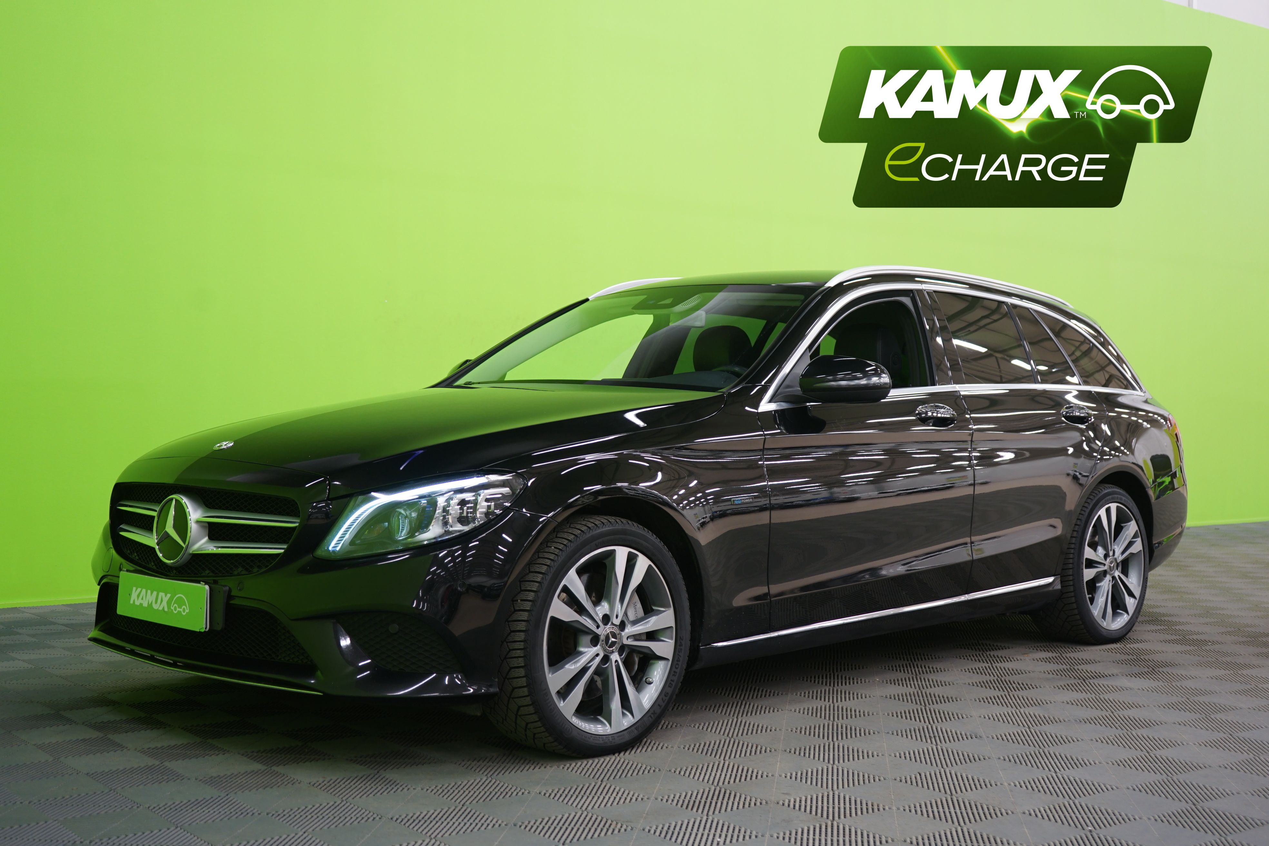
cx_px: 634
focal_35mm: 43
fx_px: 1516
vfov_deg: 31.2
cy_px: 423
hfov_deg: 45.4
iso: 400
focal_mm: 43
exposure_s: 1/6
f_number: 4.5
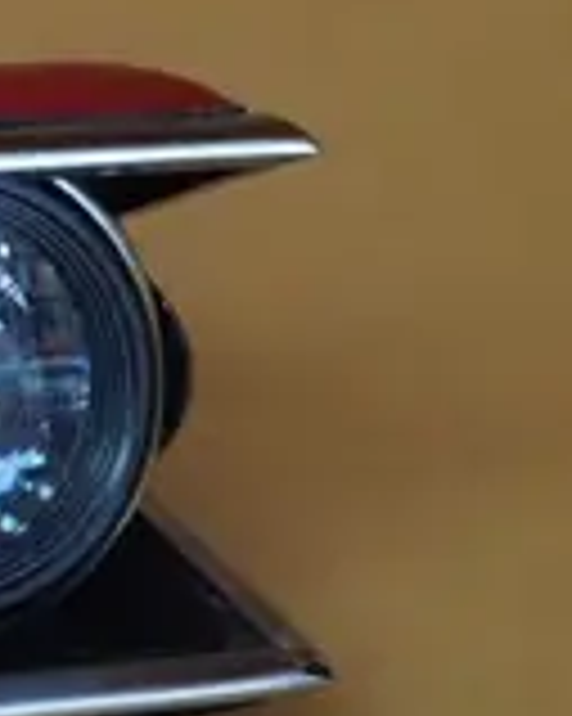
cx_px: -1675
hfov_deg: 5.4
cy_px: -167
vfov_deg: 7.6
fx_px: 5317
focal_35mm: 251
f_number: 5.6
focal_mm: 20
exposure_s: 1/50
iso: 3200
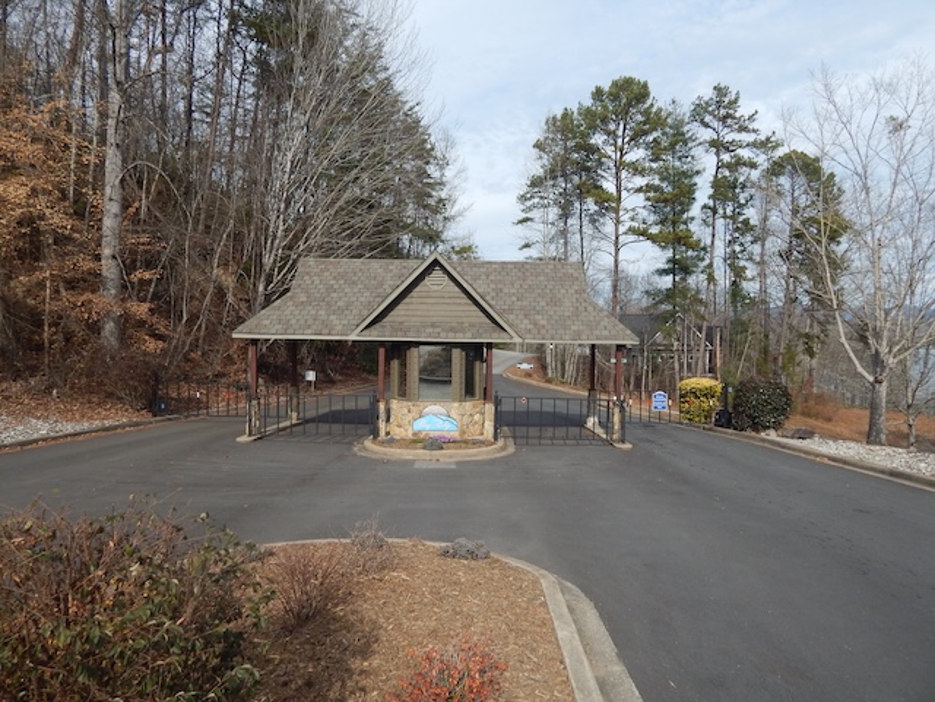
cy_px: 351
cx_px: 468
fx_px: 594
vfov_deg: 61.1
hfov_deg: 76.4
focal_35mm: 22
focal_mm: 4
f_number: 6
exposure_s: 1/400
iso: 125
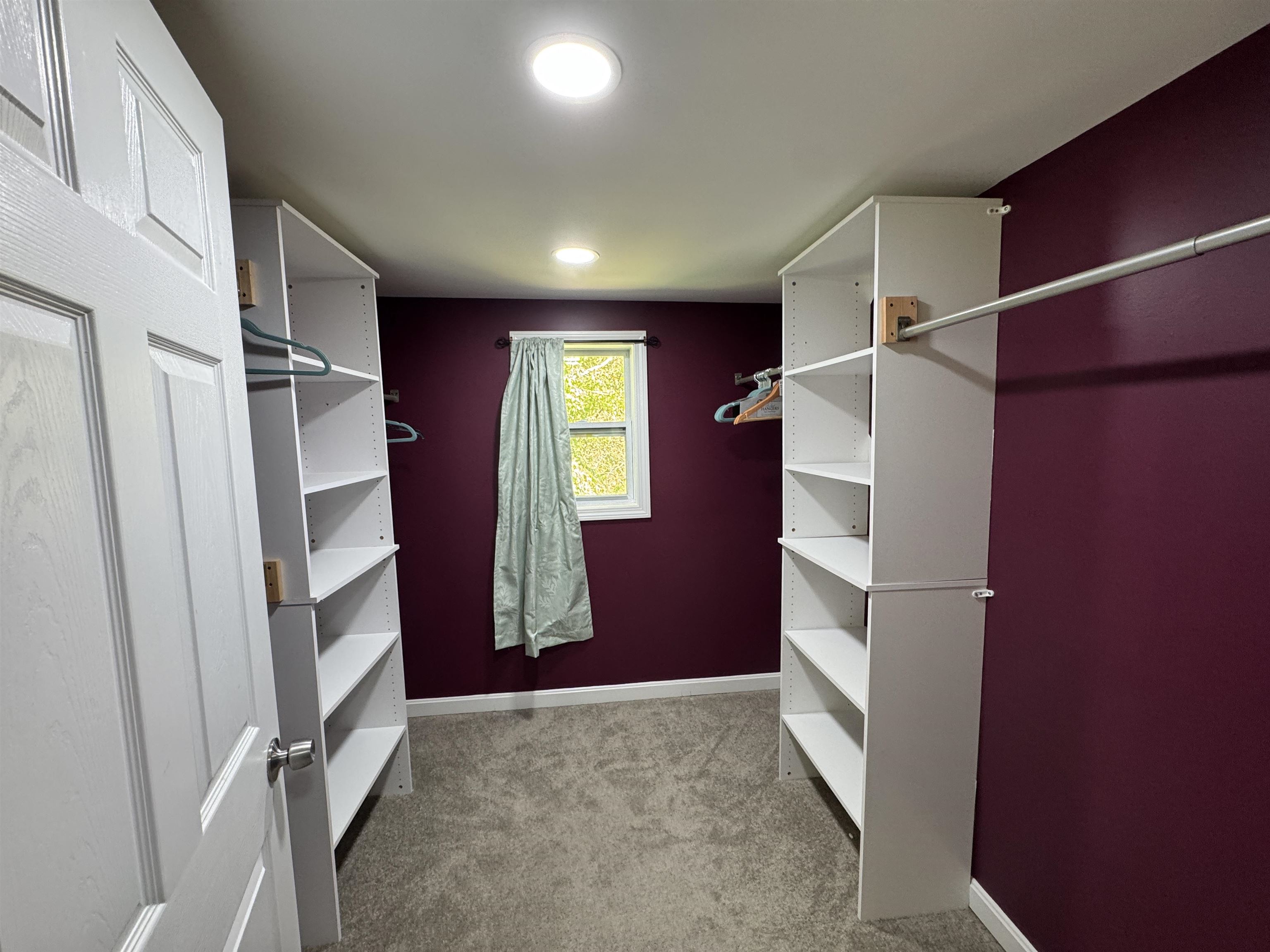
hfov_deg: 102.1
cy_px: 476
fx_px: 514
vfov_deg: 85.7
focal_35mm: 14
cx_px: 635
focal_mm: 2.22
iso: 200
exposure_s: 1/60
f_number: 2.2
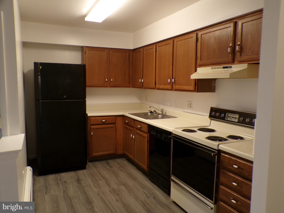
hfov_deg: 63.4
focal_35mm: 28
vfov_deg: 49.7
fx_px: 230
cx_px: 142
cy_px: 106
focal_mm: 5
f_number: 3.1
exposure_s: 1/20
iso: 200
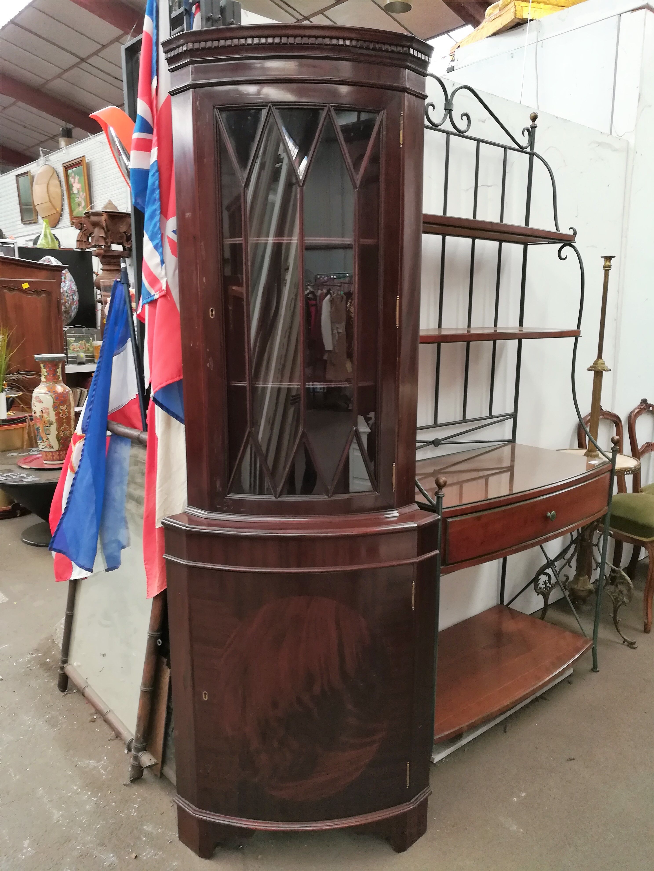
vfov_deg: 67.3
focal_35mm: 26
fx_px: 655
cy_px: 436
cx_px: 327
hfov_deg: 53.1
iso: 160
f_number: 2.2
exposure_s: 1/33.3
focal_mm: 3.83
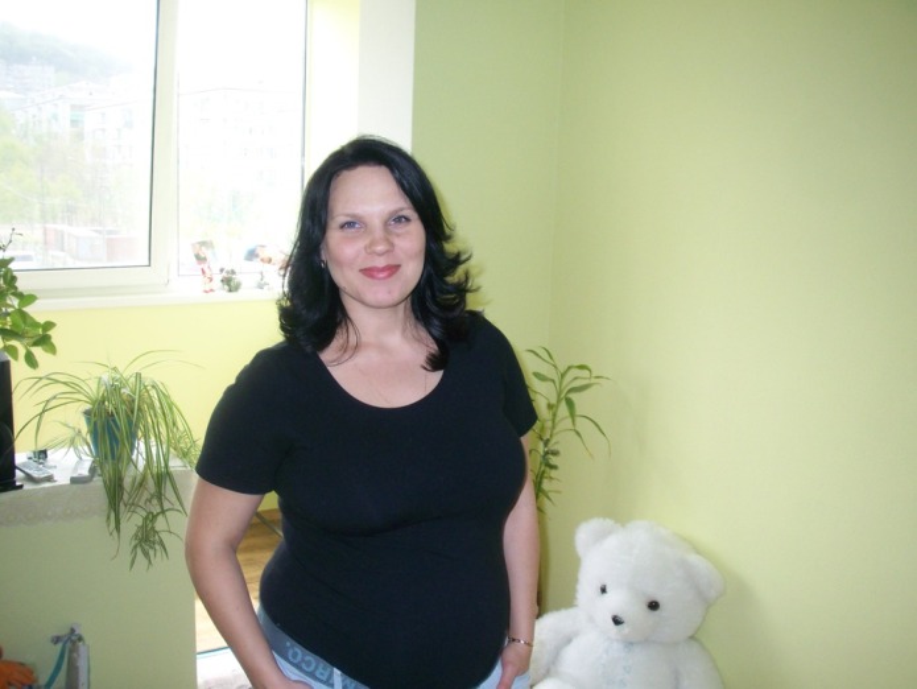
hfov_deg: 49.0
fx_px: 1007
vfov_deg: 37.8
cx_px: 458
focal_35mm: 38
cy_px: 344
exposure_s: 1/60
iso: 100
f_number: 3.9
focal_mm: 6.3
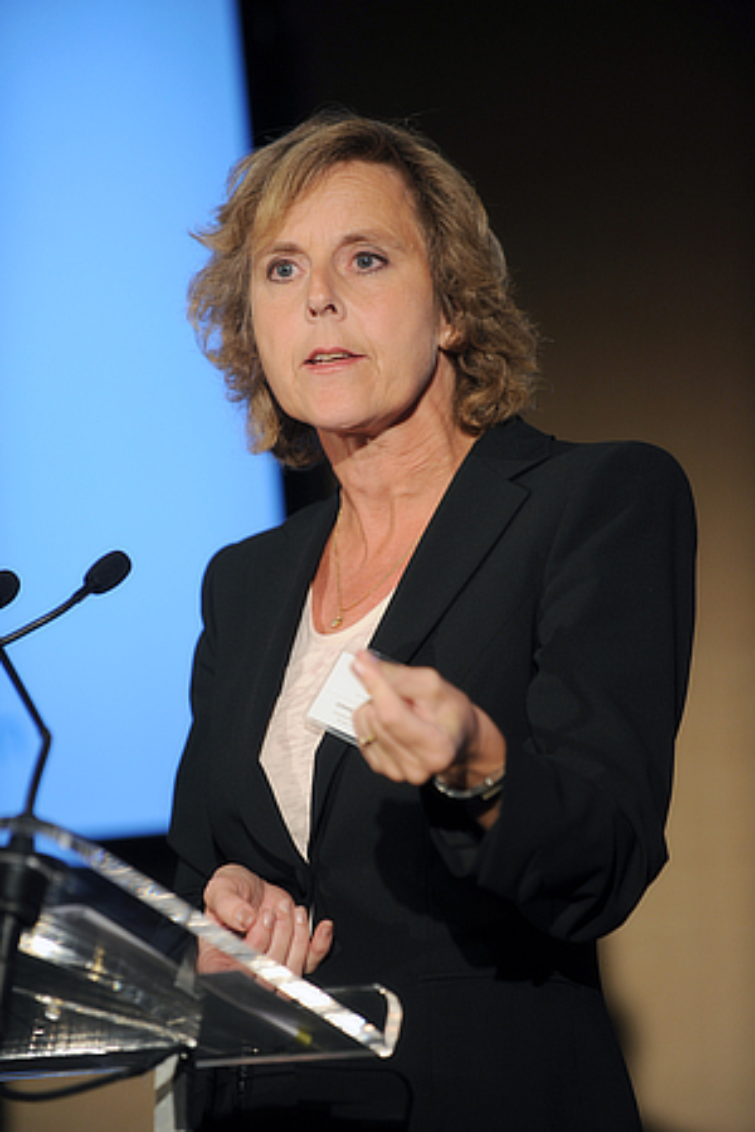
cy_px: 566
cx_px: 378
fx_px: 6291
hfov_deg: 6.9
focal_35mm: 200
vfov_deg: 10.3
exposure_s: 1/160
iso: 1250
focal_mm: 200
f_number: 3.5
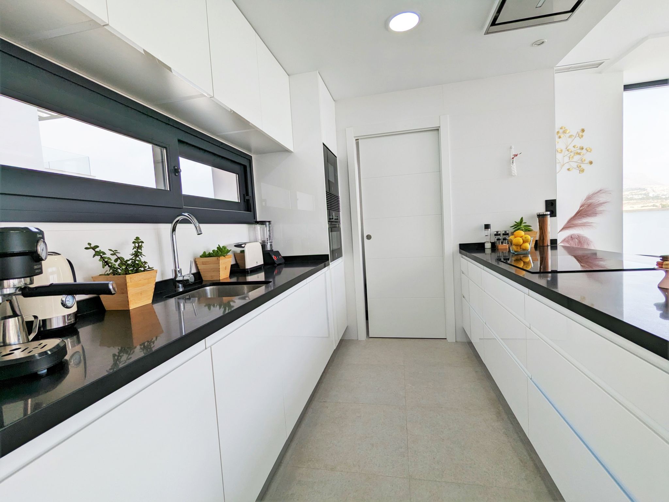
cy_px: 251
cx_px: 334
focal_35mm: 16
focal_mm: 2.35
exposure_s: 1/600
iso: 49
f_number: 2.2
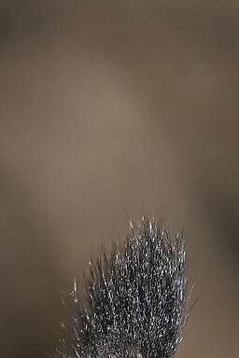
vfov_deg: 0.6
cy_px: 594
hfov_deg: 0.4
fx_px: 37341
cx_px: -194
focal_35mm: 3750
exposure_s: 1/2500
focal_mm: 400
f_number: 5.6
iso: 640
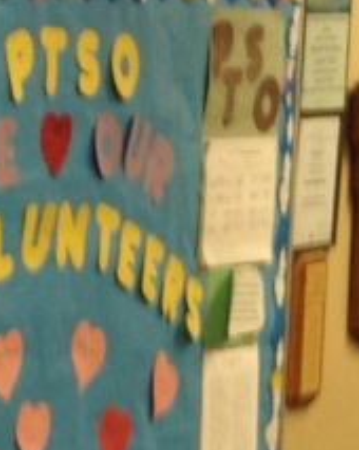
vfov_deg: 7.4
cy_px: 104
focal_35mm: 262
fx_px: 3485
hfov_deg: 5.9
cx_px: 443
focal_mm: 4.28
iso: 50
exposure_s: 1/20
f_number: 2.4
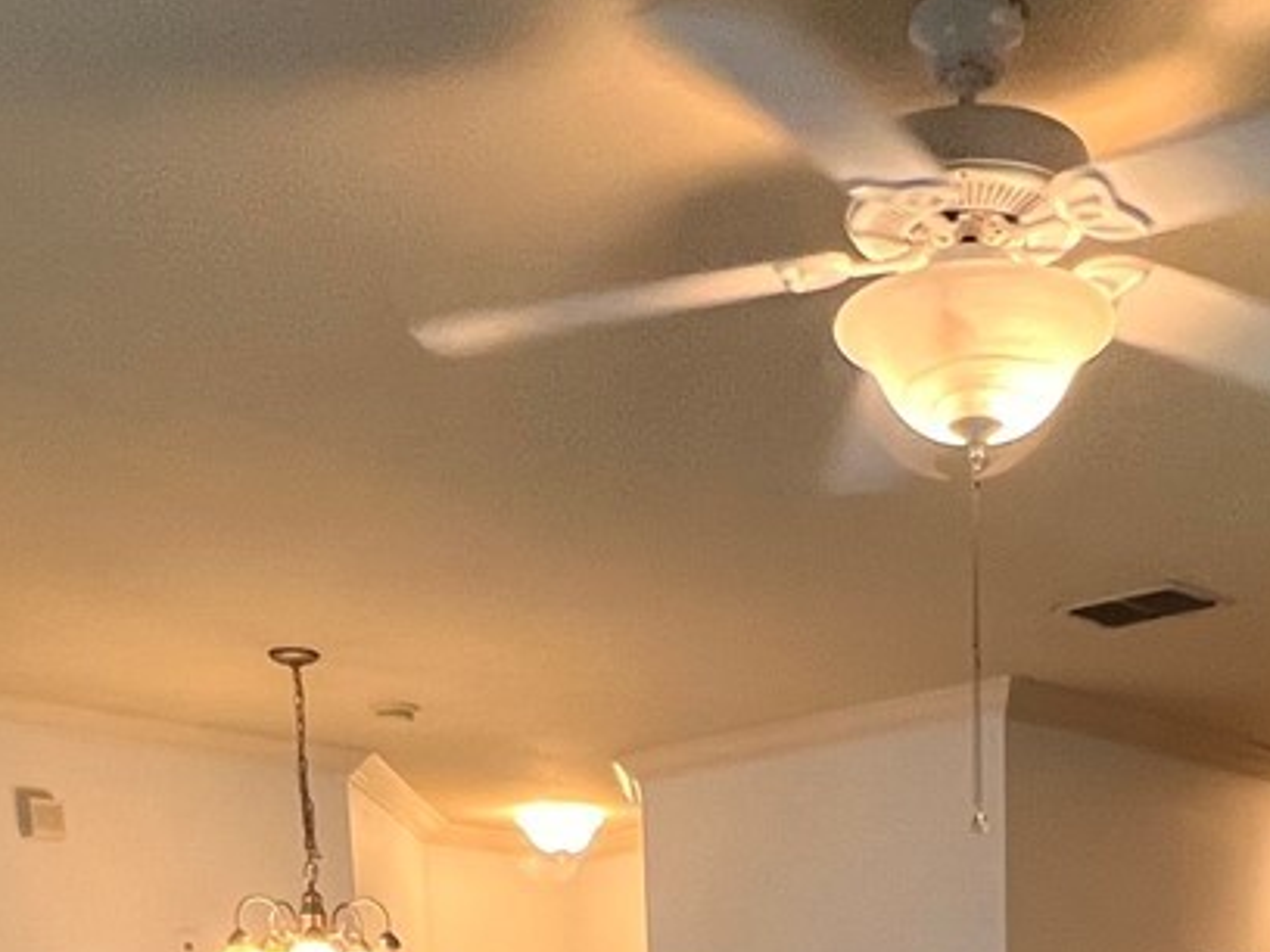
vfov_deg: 21.8
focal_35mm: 51
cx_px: 912
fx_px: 1871
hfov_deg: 36.8
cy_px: 1565
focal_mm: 1.57
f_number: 1.8
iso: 125
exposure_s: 1/60
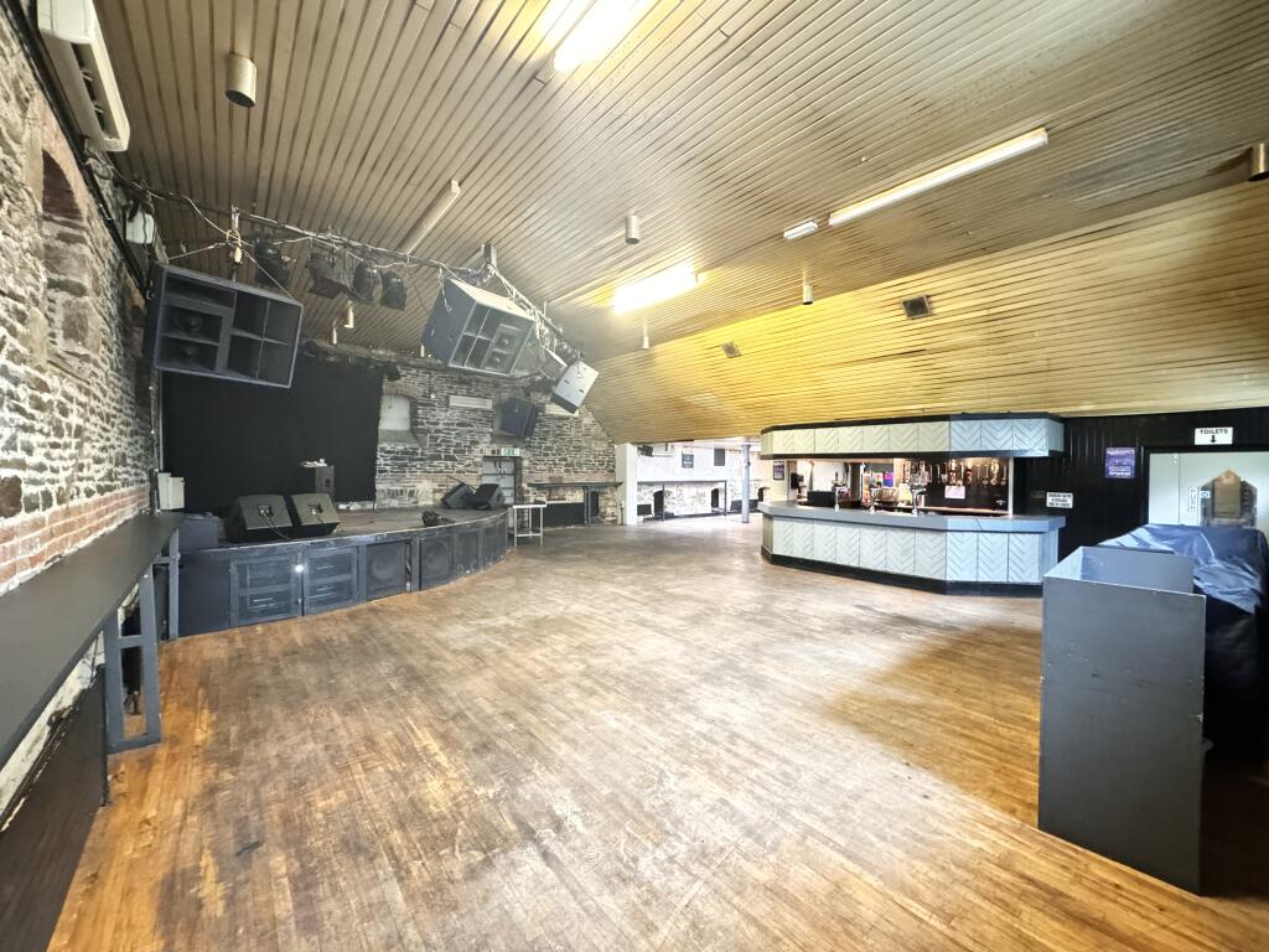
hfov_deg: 102.1
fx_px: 513
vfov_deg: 85.7
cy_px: 476
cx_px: 634
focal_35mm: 14
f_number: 2.2
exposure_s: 1/17
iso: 2500
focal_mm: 2.22
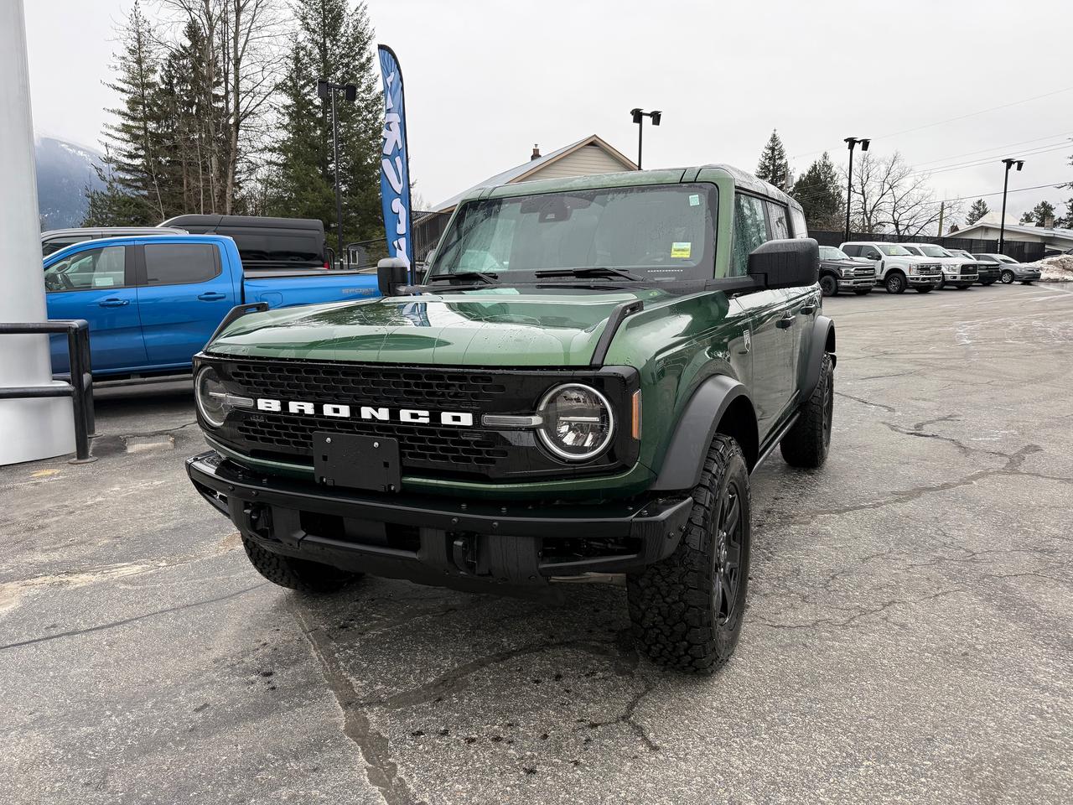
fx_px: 744
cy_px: 402
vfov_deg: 56.8
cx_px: 536
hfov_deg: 71.6
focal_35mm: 24
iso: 100
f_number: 1.78
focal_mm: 6.76
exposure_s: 1/555
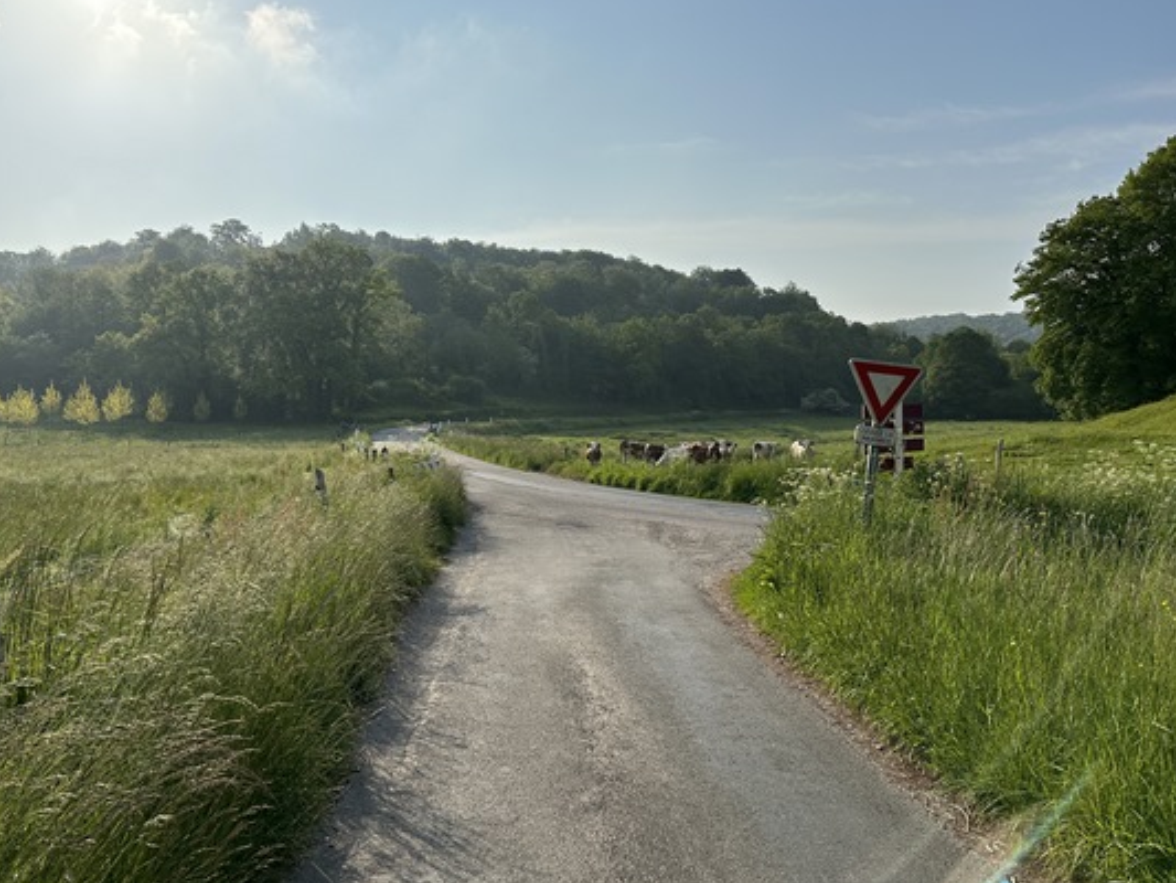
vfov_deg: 51.3
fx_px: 917
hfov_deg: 65.2
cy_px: 417
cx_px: 545
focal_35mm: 27
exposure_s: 1/12048
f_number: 1.78
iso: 80
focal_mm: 6.86
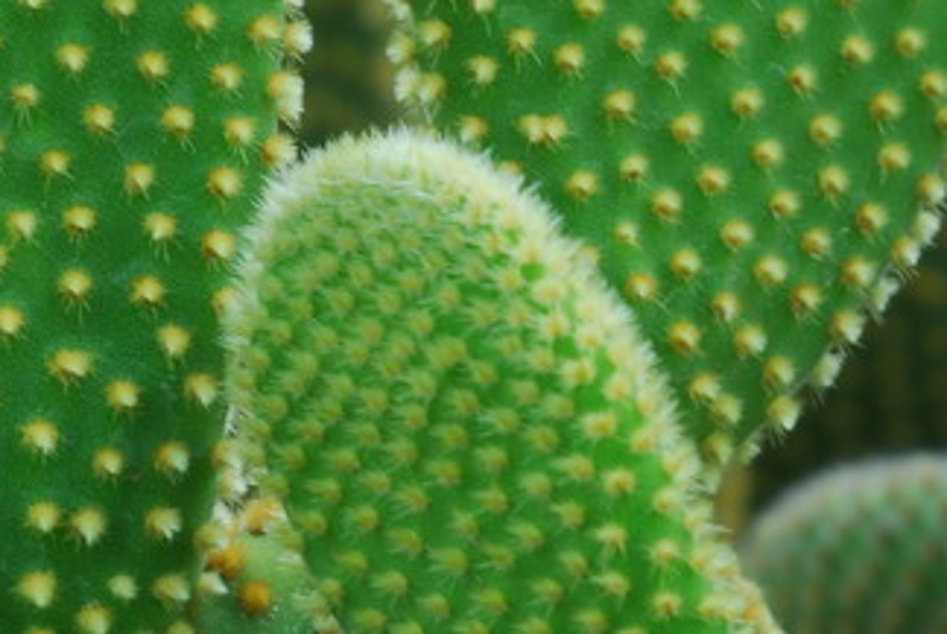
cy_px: 10
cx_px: 338
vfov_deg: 4.8
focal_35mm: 284
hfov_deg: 7.2
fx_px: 7481
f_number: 11
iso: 100
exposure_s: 1/25
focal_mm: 60
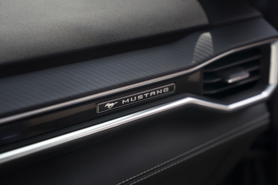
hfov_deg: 28.8
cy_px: 92
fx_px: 541
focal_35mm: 70
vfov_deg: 19.5
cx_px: 139
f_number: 4
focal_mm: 70
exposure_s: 1/160
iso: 100
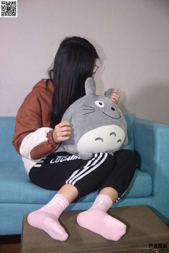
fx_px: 246
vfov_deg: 54.4
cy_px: 126
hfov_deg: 37.9
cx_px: 84
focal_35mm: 35
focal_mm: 35
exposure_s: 1/80
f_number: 5.6
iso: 400
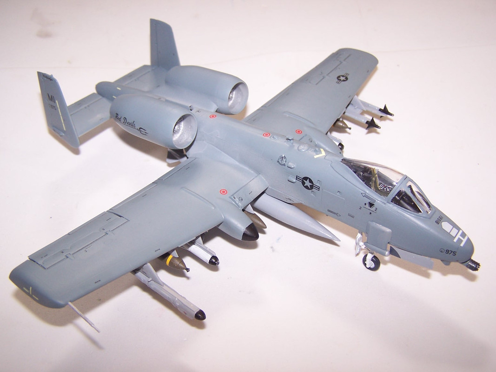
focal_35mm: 38
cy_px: 186
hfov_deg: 49.0
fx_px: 544
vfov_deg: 37.7
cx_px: 248
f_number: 2.8
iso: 80
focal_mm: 6.3
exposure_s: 1/60
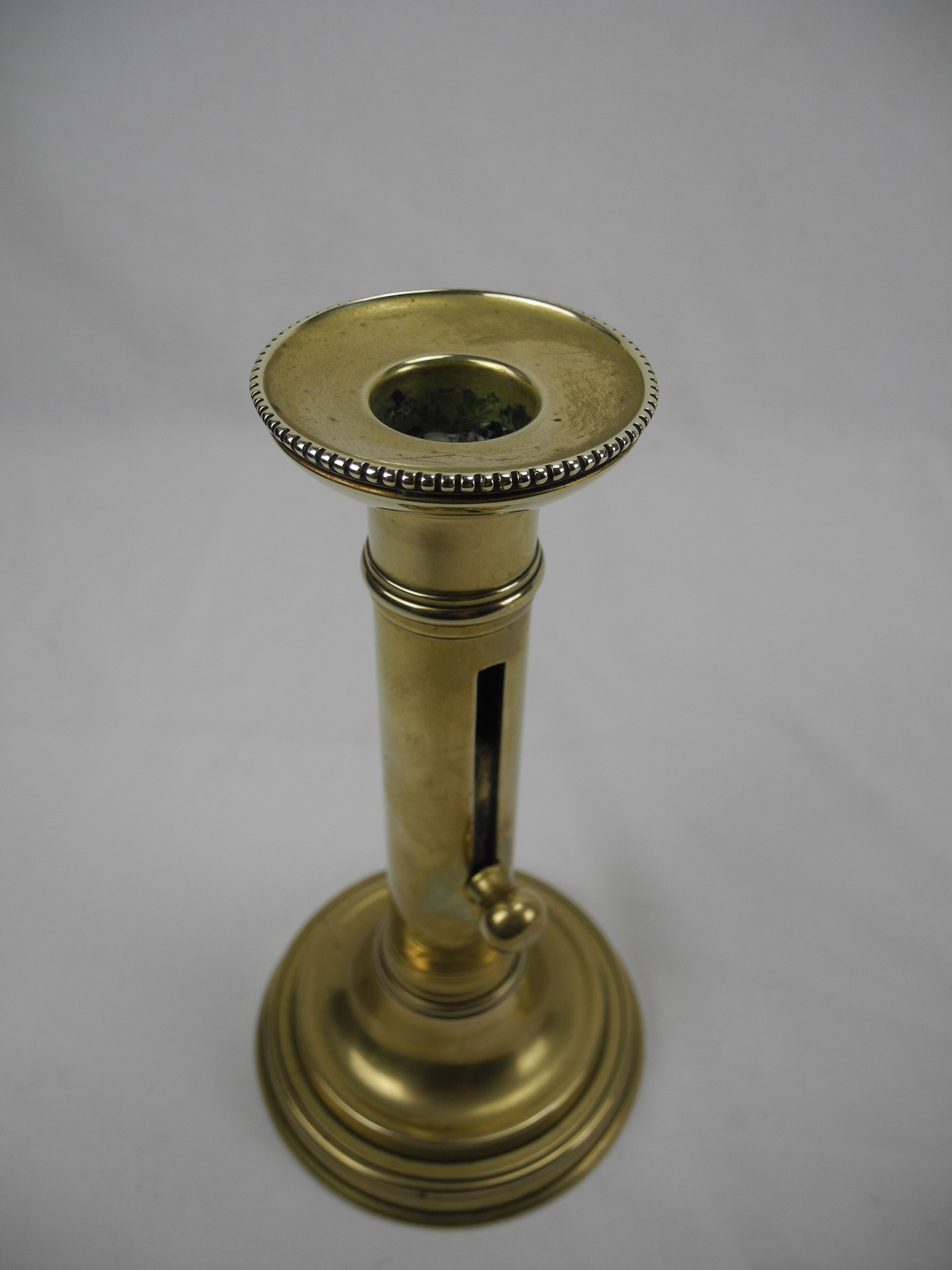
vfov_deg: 63.4
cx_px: 476
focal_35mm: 28
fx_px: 1027
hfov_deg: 49.7
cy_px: 635
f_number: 2.8
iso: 100
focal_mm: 6
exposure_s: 1/242
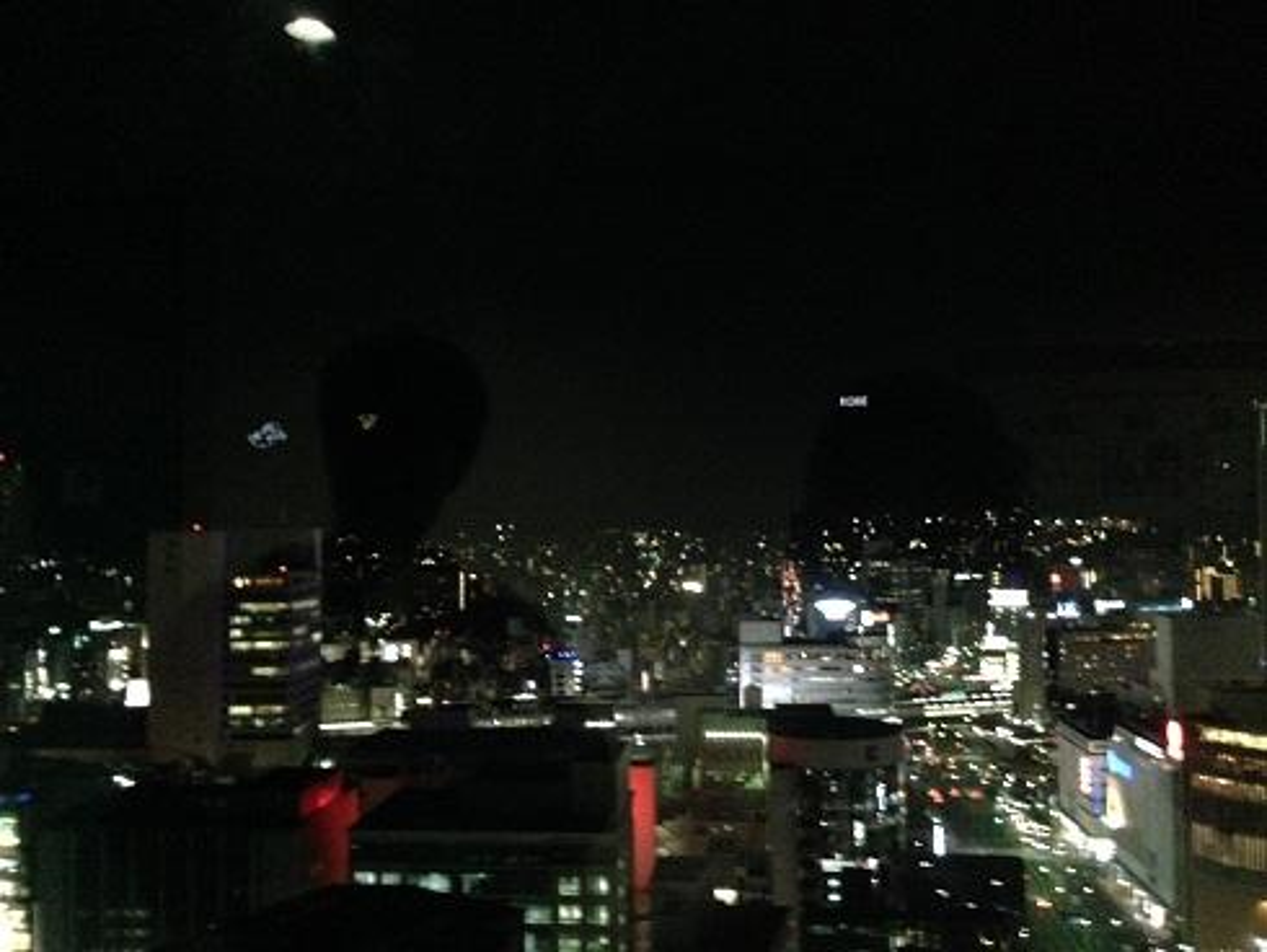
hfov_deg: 55.3
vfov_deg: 43.0
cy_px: 476
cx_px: 634
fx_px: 1208
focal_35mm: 33
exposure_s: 1/15
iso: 800
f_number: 2.4
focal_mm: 4.1
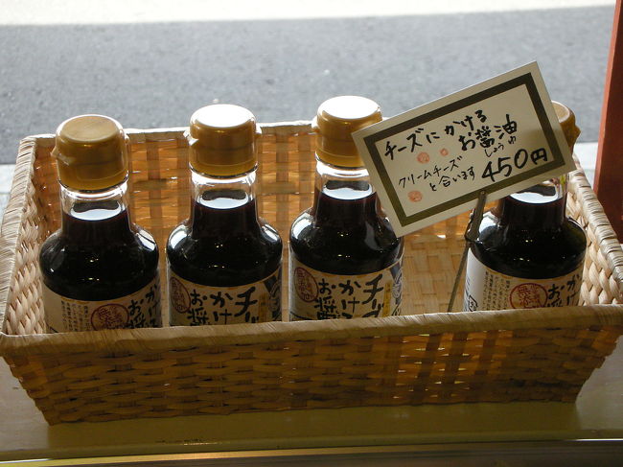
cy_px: 234
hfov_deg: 22.8
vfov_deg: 17.2
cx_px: 312
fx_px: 1547
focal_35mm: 86
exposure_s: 1/125
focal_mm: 14.3
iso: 196
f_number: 4.5
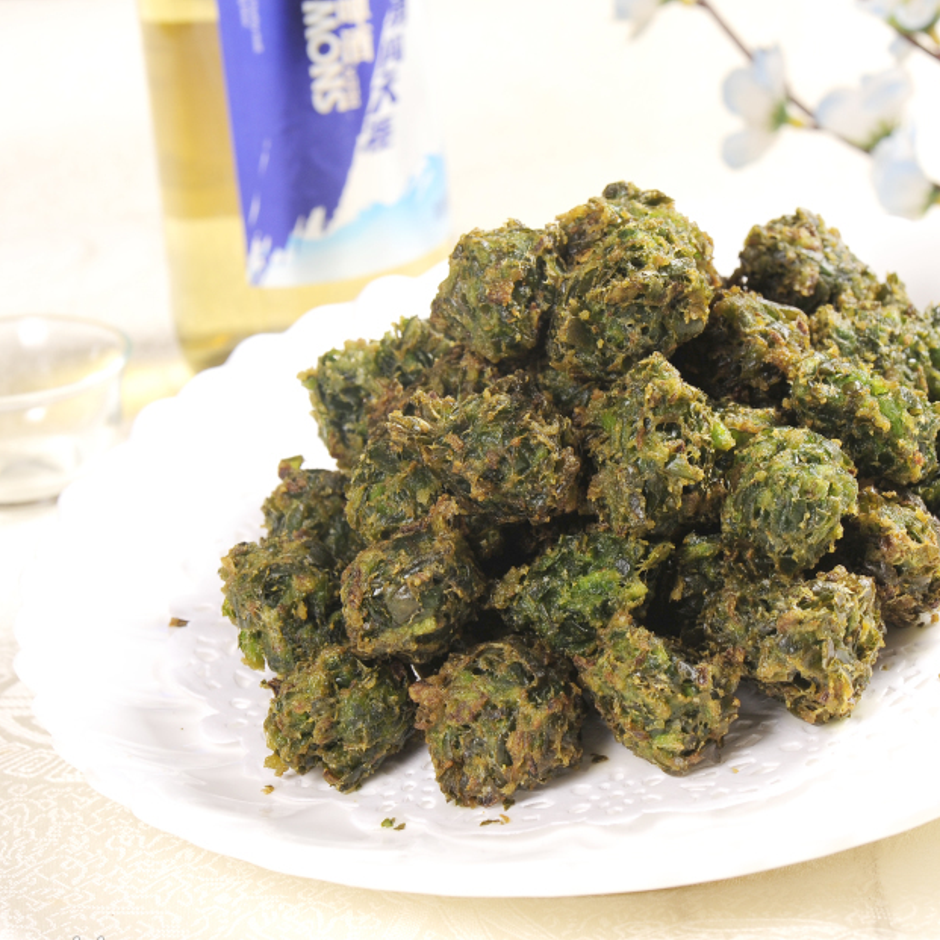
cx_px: 607
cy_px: 459
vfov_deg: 11.9
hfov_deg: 11.9
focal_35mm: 147
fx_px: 4516
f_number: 13
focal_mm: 105
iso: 320
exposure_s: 1/80
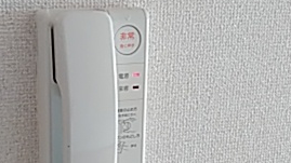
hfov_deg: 29.5
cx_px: 63
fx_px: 540
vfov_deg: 17.1
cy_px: 124
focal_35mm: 70
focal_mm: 3.46
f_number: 2.2
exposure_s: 1/47
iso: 516
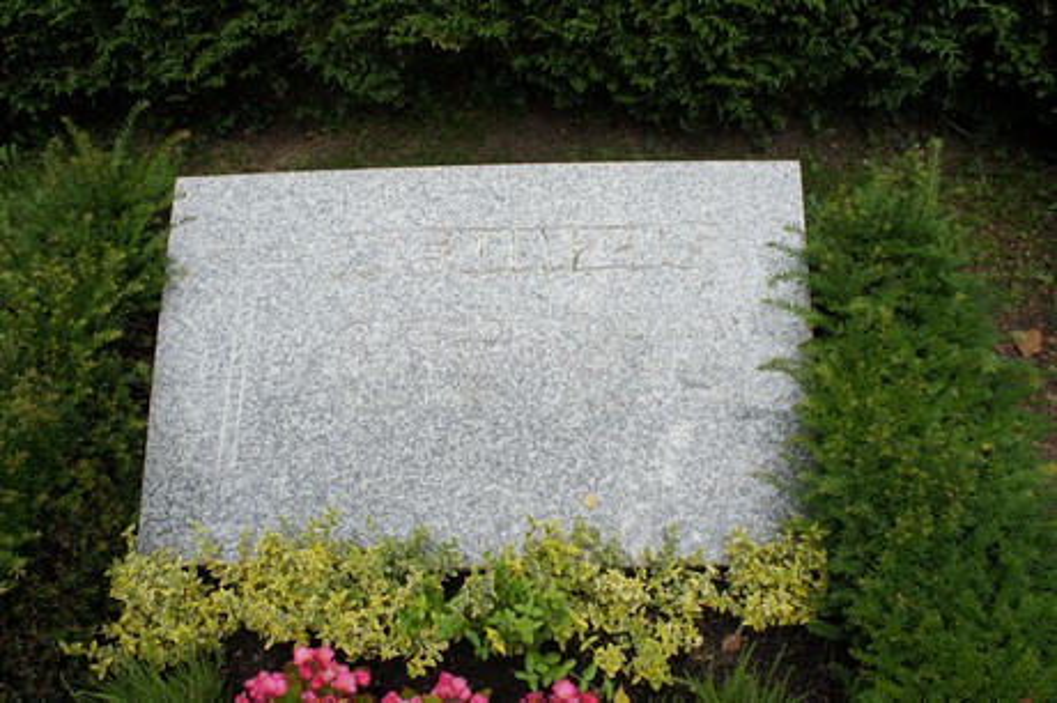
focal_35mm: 27
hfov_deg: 67.4
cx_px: 528
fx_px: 792
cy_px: 352
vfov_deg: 47.9
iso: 200
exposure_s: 1/250
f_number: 7.1
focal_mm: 18
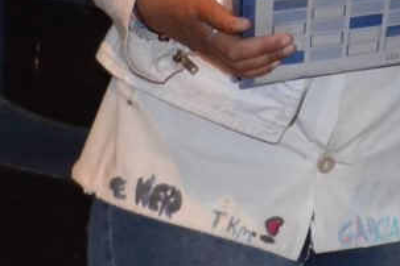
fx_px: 2585
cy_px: -306
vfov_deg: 5.7
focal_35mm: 233
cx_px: 605
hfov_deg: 8.6
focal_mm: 29
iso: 3200
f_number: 4.5
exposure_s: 1/60
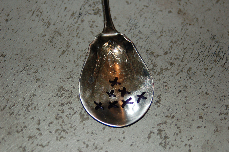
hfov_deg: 27.0
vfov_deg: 18.1
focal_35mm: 75
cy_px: 76
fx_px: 477
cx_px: 114
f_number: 4.5
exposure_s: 1/60
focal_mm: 50
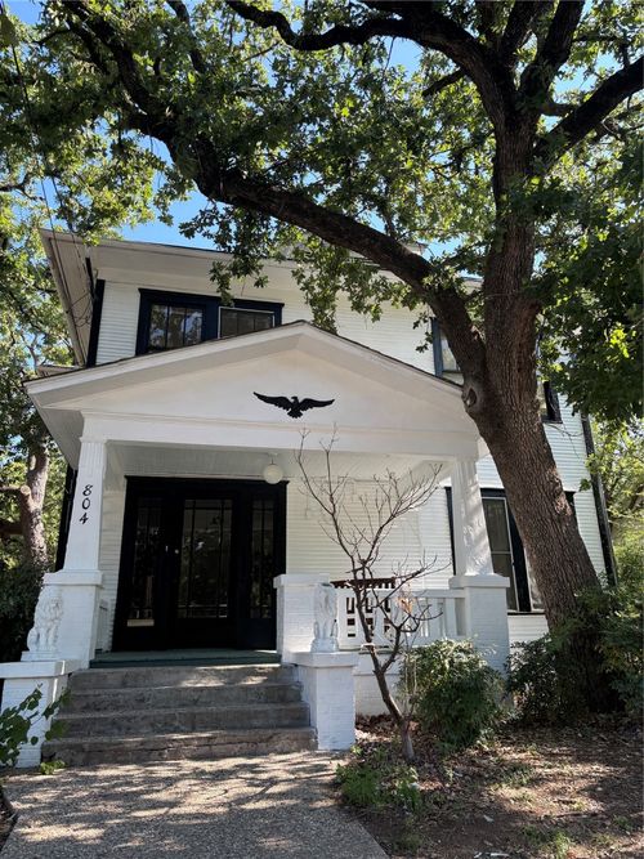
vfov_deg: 67.3
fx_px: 645
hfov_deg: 53.0
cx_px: 322
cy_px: 430
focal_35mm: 26
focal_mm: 5.96
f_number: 1.6
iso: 50
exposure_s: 1/591
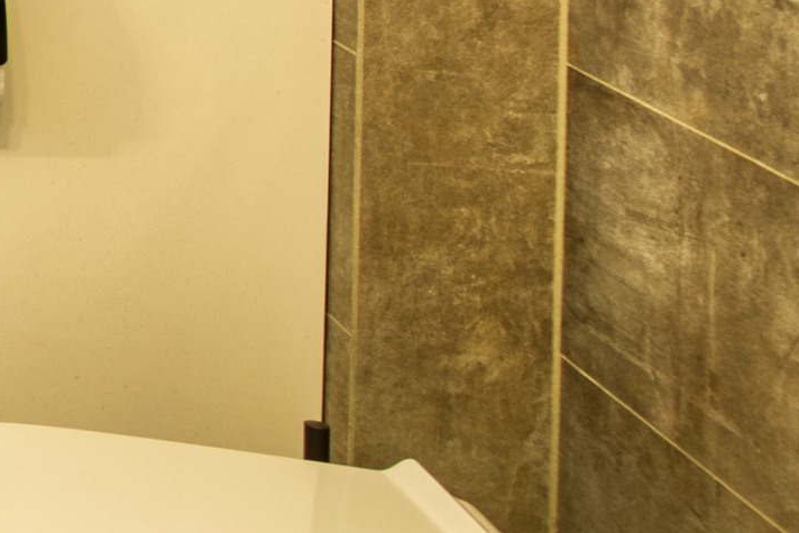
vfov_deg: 13.1
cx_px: -1323
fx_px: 2042
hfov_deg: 13.2
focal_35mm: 92
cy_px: -489
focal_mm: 16
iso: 100
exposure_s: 1/4
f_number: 8
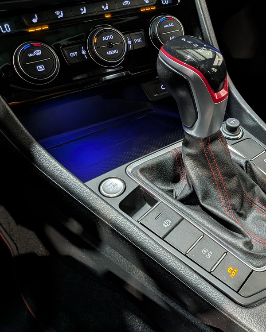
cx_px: 207
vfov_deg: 55.7
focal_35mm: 32
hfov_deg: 43.9
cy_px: 164
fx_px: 315
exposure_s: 1/120
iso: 157
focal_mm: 4.53
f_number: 1.7
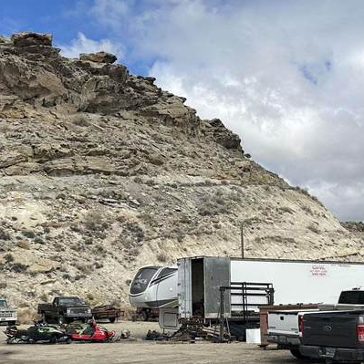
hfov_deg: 25.3
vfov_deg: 25.2
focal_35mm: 68
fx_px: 809
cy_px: 243
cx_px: 231
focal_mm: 6.86
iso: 80
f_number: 1.78
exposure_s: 1/6623
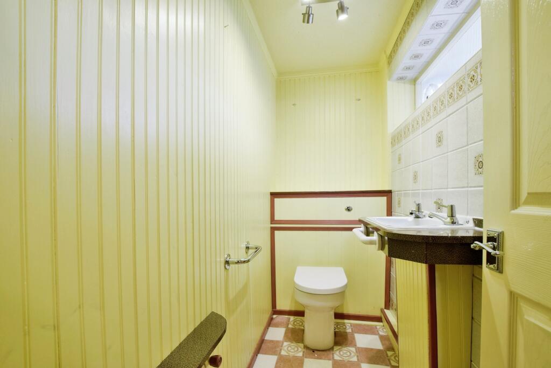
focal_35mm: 15
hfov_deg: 100.4
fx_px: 230
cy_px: 184
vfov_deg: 77.3
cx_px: 276
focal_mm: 10
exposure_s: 1/10
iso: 640
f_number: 8
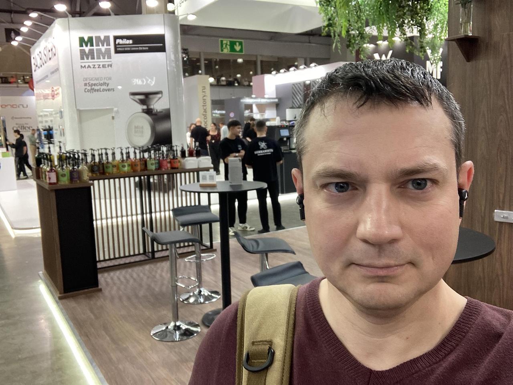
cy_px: 192
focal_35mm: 32
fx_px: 474
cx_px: 256
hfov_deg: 56.8
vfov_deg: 44.2
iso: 160
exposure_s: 1/50
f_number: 2.2
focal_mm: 2.87
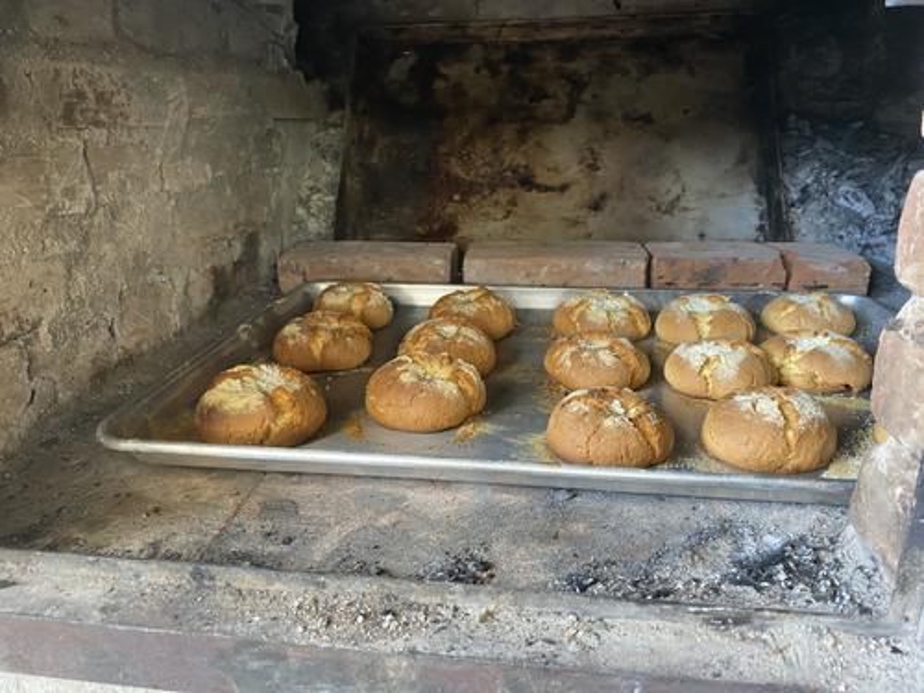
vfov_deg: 53.1
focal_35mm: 26
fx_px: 694
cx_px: 462
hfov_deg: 67.3
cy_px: 346
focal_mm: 4.25
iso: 200
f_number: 1.8
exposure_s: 1/60
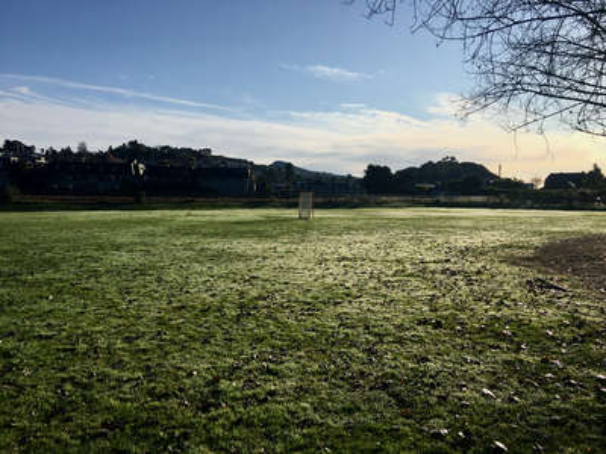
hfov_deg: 61.7
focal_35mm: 29
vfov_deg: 48.2
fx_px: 508
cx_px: 303
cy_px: 227
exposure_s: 1/2849
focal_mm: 4.15
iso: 25
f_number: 2.2
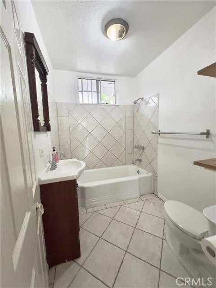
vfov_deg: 106.2
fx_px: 108
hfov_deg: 89.9
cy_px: 144
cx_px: 108
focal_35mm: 13
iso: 160
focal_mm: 1.57
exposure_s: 1/120
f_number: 1.8
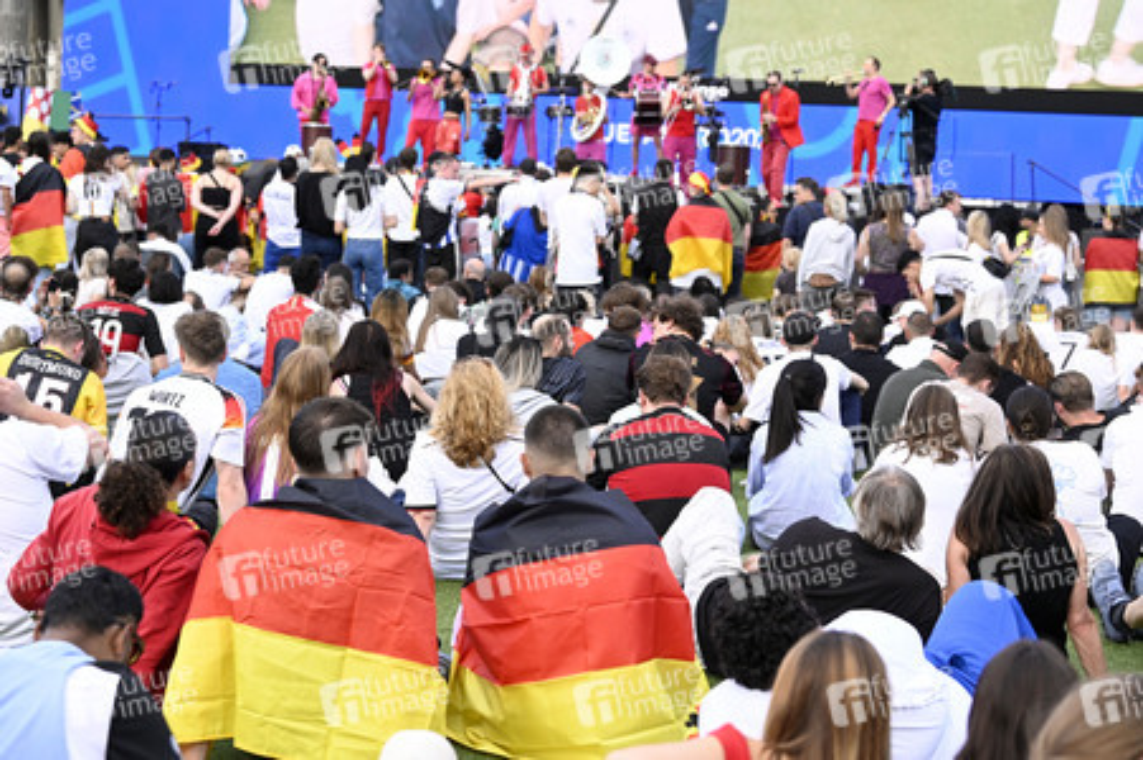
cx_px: 572
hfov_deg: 28.1
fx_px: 2284
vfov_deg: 18.9
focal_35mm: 72
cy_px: 380
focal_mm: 72
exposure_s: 1/8000
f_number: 4.5
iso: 4000
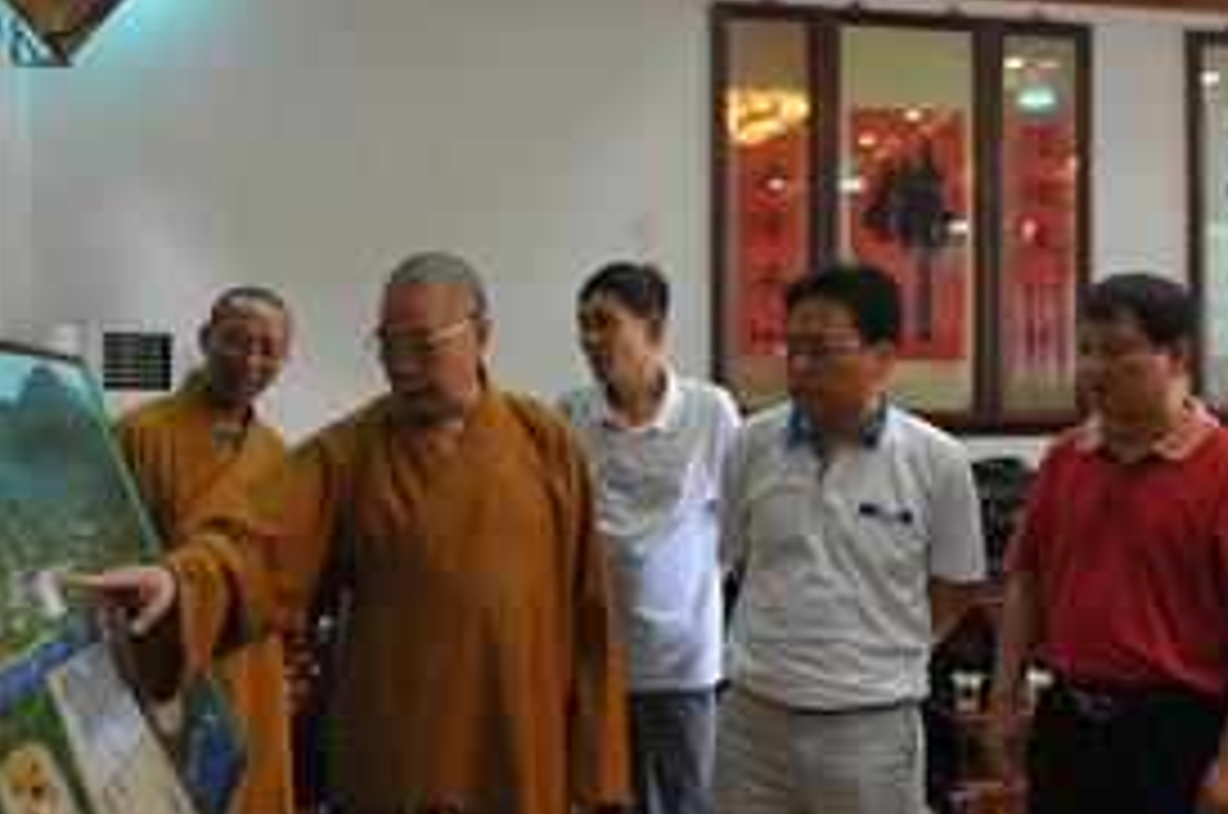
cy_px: 382
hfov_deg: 44.5
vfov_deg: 30.4
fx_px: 1498
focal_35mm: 44
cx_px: 688
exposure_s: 1/30
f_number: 2.8
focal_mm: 24
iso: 900
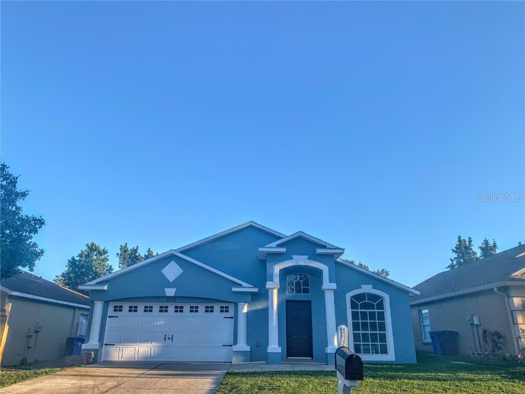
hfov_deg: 67.3
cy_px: 197
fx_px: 394
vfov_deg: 53.1
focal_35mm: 26
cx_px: 262
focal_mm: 4.25
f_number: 1.8
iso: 25
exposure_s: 1/911
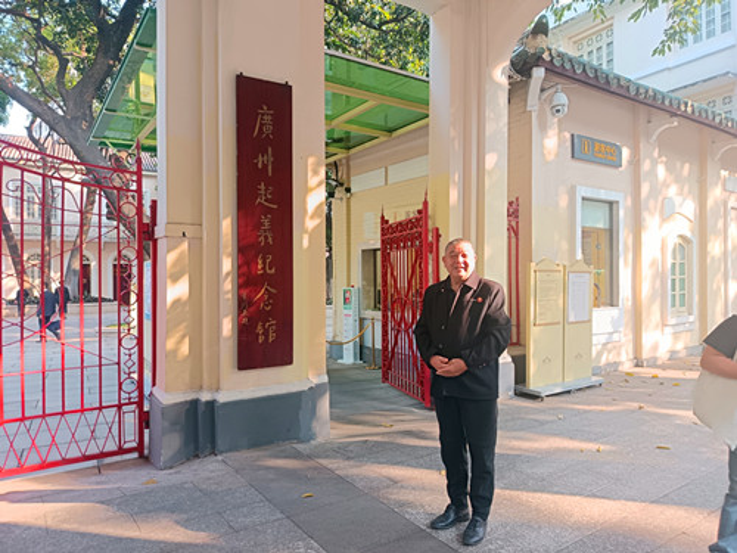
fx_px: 511
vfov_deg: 56.8
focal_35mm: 24
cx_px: 368
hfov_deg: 71.6
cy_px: 276
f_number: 1.75
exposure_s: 1/100
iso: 458
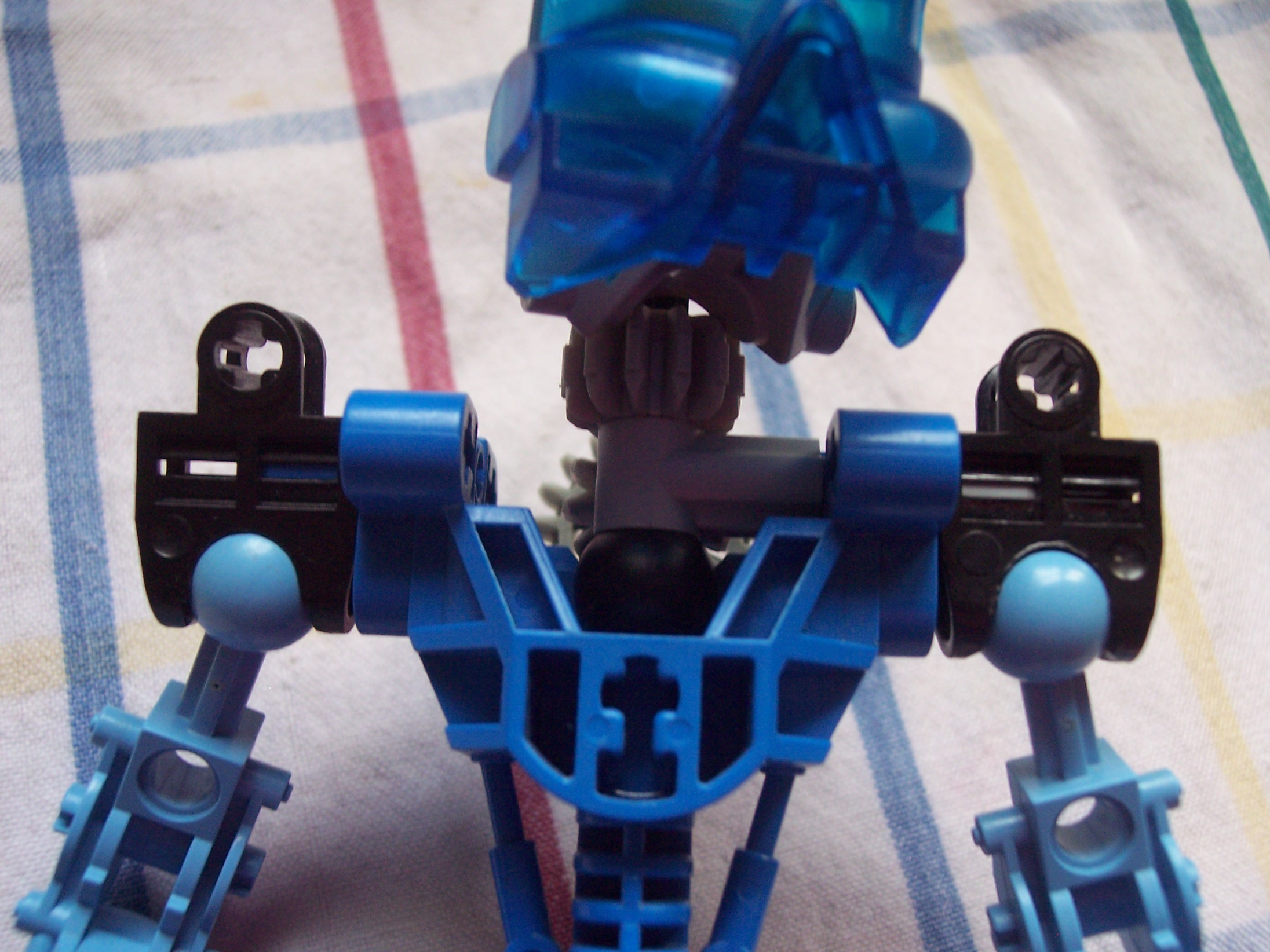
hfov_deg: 45.8
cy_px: 481
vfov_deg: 35.1
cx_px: 638
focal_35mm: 41
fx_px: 1504
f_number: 3.4
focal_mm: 8
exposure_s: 1/30
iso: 140
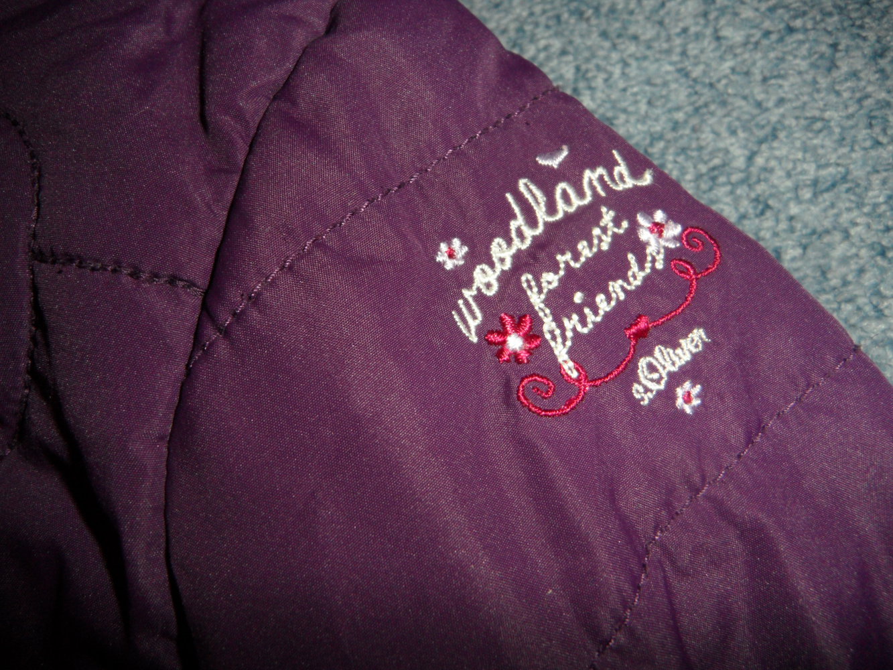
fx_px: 619
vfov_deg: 56.8
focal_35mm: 24
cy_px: 335
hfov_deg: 71.6
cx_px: 446
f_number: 8.2
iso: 100
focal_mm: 4.1
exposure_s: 1/10
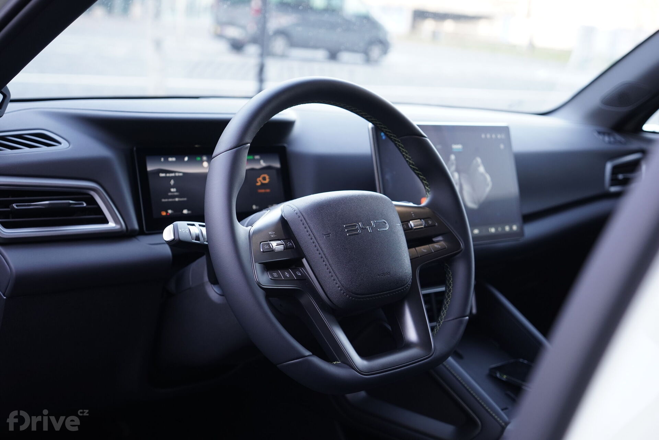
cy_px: 220
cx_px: 330
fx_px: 879
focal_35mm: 48
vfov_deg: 28.1
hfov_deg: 41.1
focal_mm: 48
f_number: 4
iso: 1250
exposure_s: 1/125
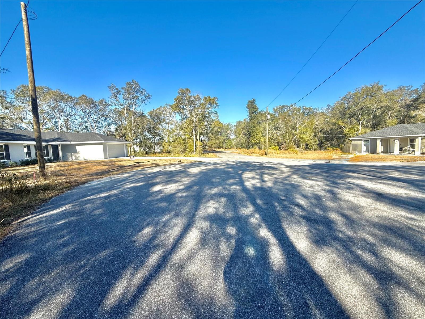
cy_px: 160
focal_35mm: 14
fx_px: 172
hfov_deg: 102.1
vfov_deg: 85.7
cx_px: 212
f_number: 2.2
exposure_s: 1/1145
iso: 50
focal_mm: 2.22
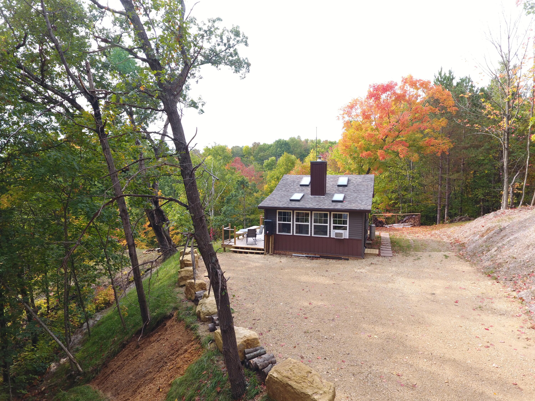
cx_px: 268
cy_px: 200
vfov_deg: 66.0
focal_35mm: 20
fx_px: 309
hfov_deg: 81.7
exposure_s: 1/167
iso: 100
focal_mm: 3.61
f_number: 2.8
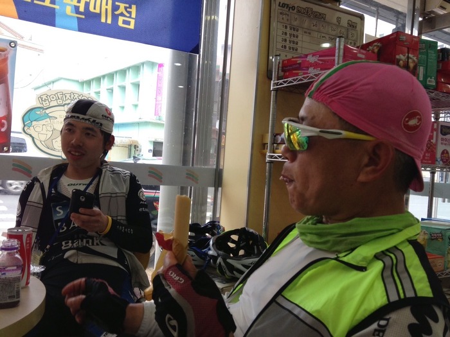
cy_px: 168
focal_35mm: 33
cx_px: 225
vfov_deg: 42.9
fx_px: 429
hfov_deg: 55.4
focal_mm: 4.13
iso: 100
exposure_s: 1/120
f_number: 2.4
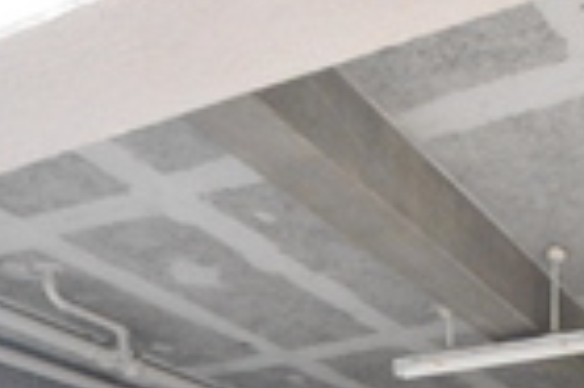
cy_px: 668
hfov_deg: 32.7
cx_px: 613
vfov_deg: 19.4
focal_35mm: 55
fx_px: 891
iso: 1600
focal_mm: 8
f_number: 5
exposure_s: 1/100
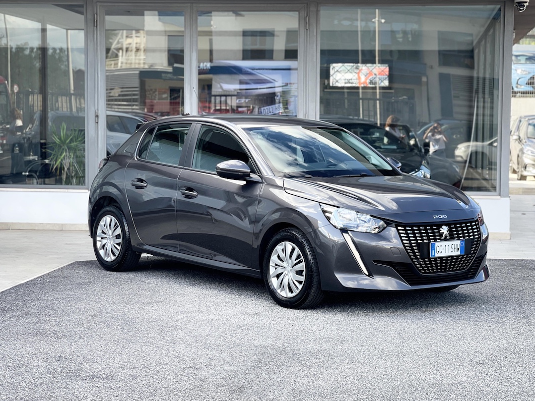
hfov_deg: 26.3
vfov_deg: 19.9
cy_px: 223
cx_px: 291
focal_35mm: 74
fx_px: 1144
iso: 25
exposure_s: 1/121
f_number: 2.2
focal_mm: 7.5
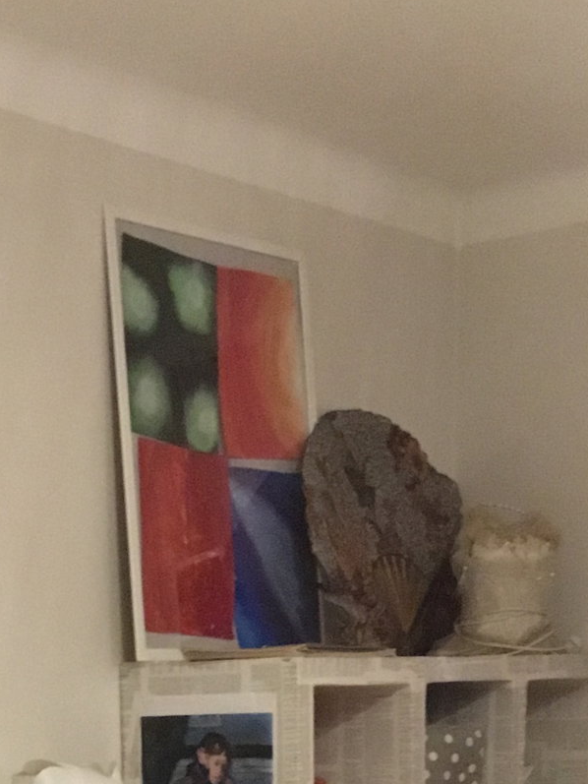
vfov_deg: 21.5
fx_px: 1879
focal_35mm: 83
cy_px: 999
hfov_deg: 17.6
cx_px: 91
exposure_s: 1/17
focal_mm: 3.3
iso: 800
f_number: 2.4
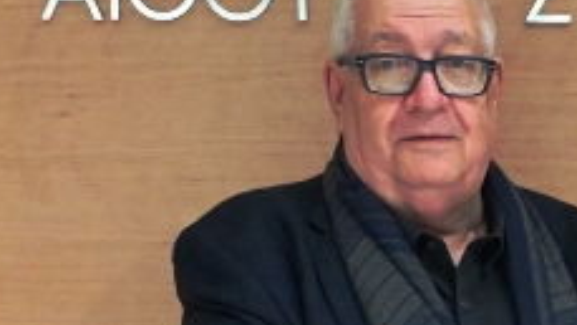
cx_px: 726
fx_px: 2189
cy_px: 471
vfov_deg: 8.3
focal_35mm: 143
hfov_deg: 14.5
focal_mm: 26
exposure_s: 1/60
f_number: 4.5
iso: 4000
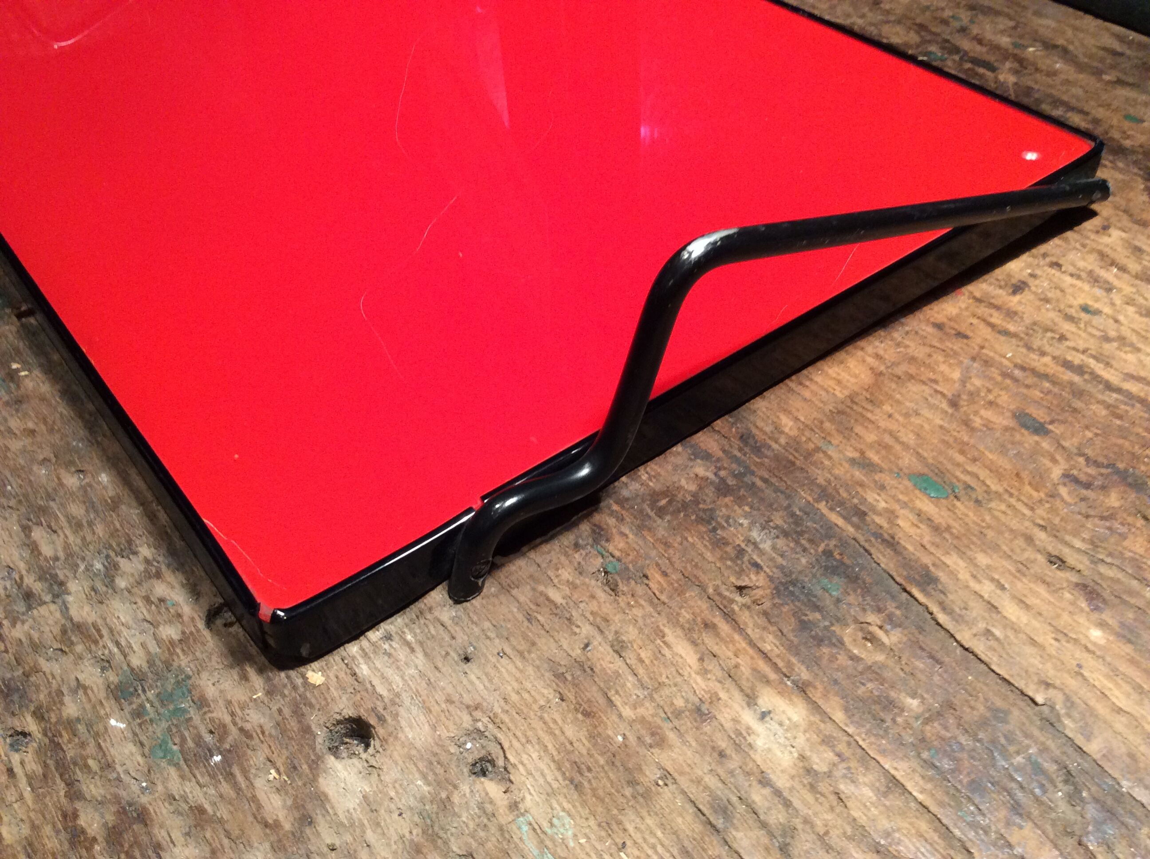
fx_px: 1062
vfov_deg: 44.1
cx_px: 575
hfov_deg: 56.9
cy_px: 430
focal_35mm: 32
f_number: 2.4
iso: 160
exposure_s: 1/25
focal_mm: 3.3
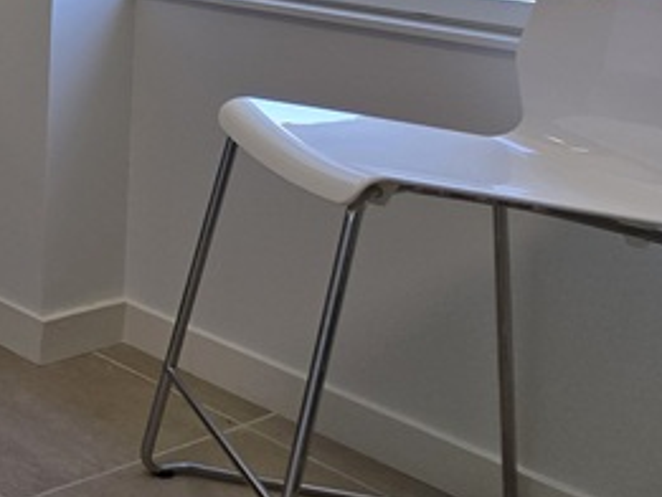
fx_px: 976
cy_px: -147
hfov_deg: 20.9
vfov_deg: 24.9
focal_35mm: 51
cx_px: -588
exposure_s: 1/100
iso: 32
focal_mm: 2.2
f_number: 1.9
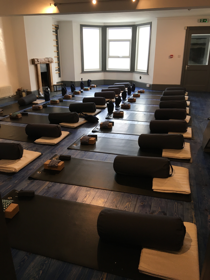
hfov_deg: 48.2
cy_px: 140
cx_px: 105
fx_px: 235
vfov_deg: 61.7
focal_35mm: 29
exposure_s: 1/33
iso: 64
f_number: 2.2
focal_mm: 4.15
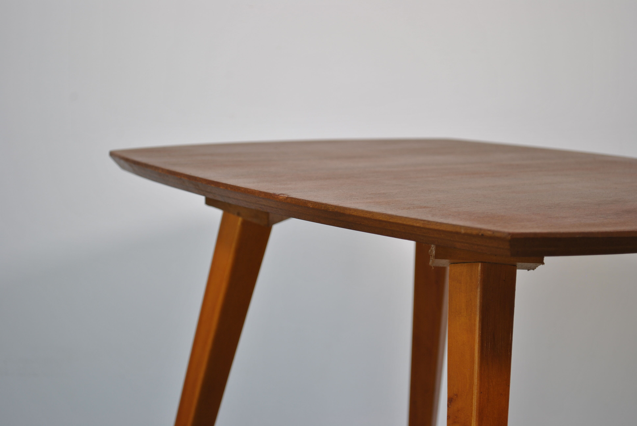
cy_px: 213
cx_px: 318
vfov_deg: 16.6
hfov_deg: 24.6
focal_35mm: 82
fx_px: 1462
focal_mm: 55
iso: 100
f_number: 5.6
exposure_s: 1/40
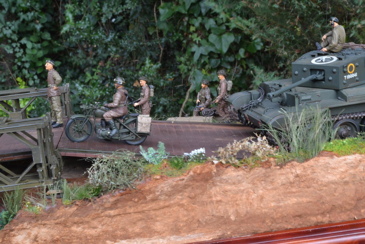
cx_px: 182
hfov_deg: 33.4
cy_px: 122
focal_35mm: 60
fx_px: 608
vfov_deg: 22.6
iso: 400
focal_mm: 40
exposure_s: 1/4
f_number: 22
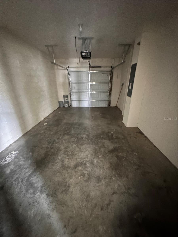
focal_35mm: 14
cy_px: 118
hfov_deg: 85.7
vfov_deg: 102.1
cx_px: 89
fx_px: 96
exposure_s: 1/11
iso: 1000
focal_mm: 2.22
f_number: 2.2
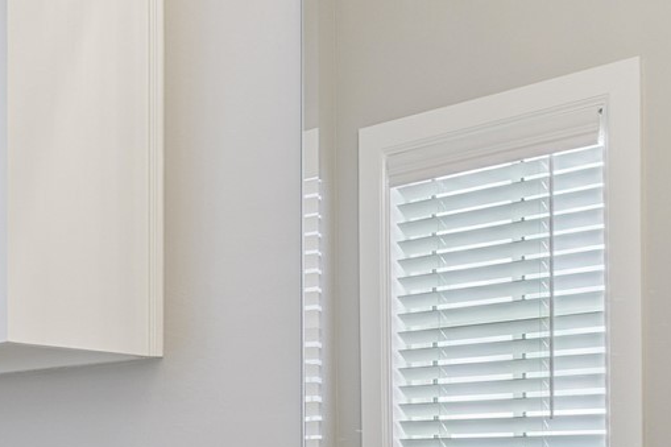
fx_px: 1192
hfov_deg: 30.2
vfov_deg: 20.2
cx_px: 80
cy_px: 494
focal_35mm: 64
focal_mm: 16
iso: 200
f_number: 5.6
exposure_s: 1/50
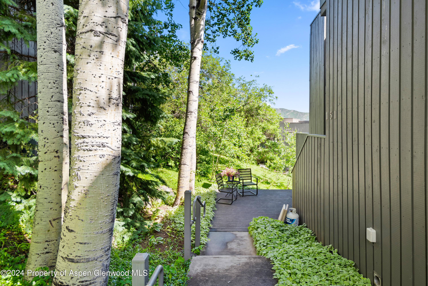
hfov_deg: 84.0
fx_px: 238
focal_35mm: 20
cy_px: 143
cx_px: 214
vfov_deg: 62.0
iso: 400
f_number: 7.1
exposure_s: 1/60
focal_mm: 20
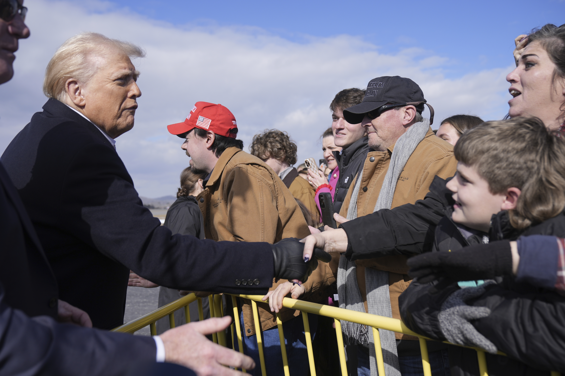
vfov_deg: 40.0
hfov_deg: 57.2
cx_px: 282
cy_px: 188
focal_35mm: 33
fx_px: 518
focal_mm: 33
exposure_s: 1/2500
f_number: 4
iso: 250
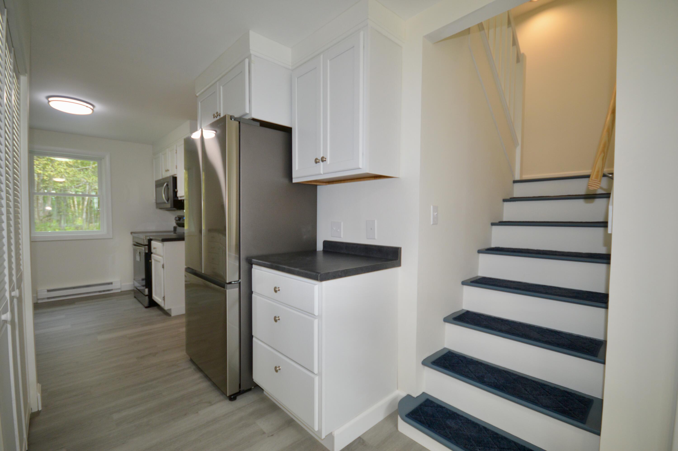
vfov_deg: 77.2
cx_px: 339
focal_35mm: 15
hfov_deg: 100.4
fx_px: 282
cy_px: 226
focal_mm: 10
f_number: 4
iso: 450
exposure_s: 1/60
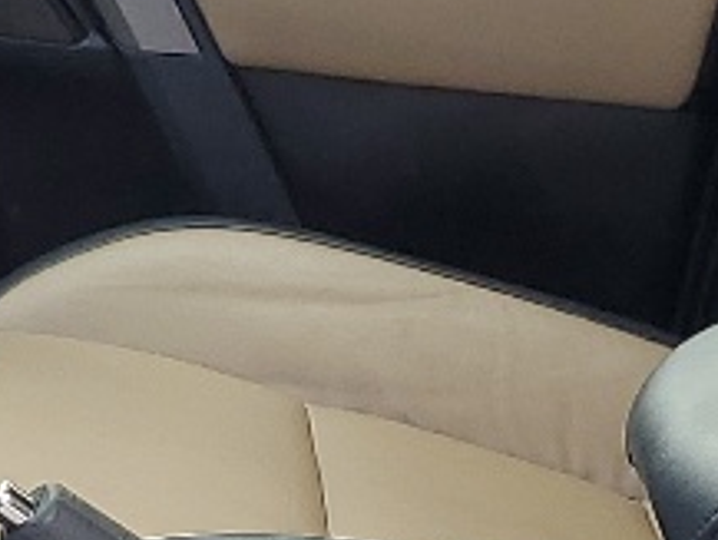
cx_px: 328
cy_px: 822
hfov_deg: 10.3
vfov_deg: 7.6
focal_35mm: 192
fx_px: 3985
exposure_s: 1/172
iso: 50
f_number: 1.5
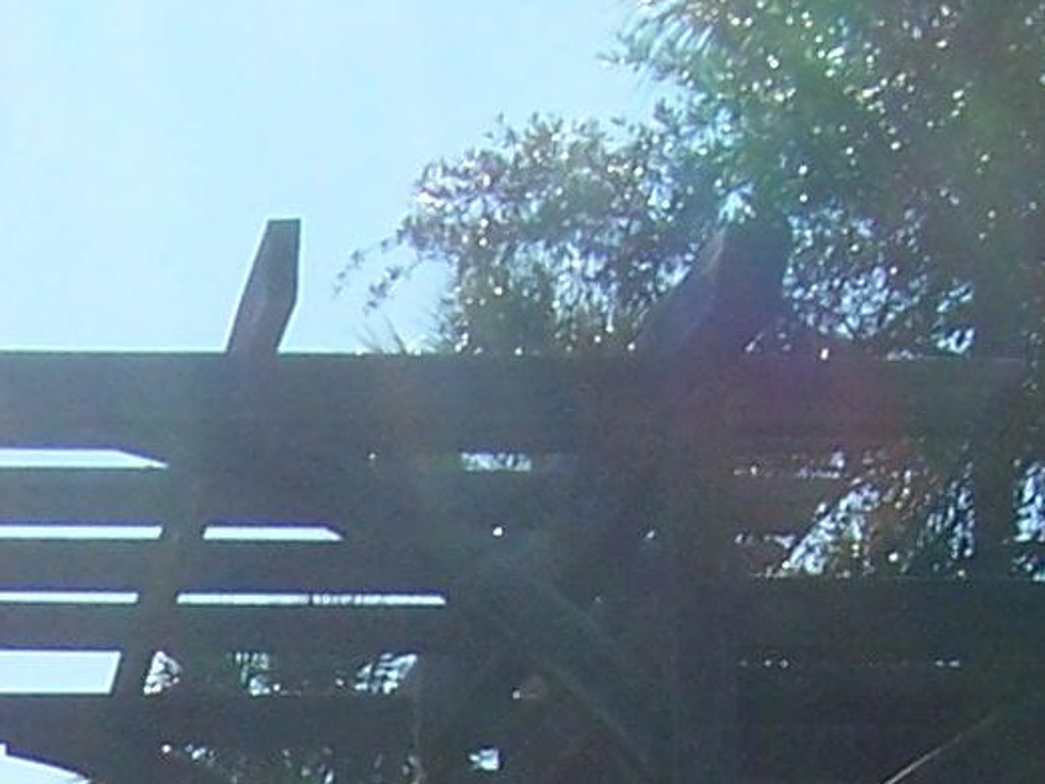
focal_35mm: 167
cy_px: 1534
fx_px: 5043
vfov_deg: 8.5
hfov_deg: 11.5
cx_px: -277
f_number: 5.6
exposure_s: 1/750
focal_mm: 5.6
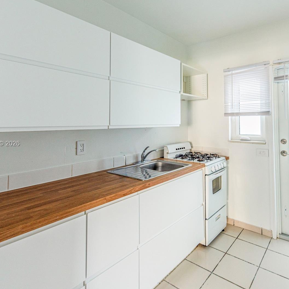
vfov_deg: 80.7
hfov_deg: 80.6
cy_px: 144
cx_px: 153
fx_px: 170
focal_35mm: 18
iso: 280
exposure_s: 1/15
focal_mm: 14
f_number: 8
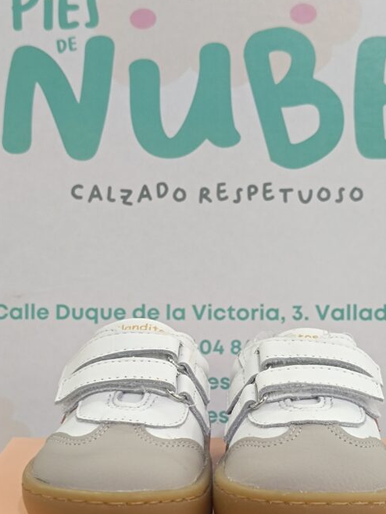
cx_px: 214
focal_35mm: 34
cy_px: 342
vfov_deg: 52.9
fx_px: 506
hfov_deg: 41.7
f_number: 1.88
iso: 514
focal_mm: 5.59
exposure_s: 1/101
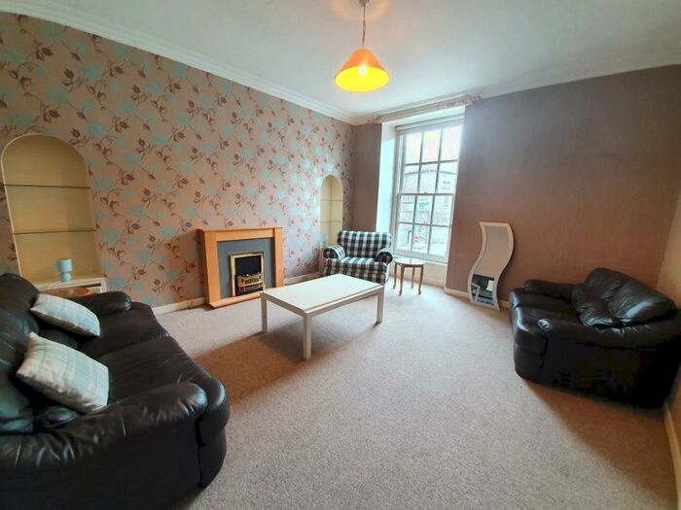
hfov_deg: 106.2
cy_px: 255
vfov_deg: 89.9
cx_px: 340
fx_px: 256
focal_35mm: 13
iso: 200
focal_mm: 1.8
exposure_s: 1/50
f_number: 2.2
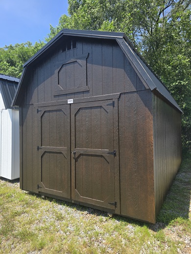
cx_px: 96
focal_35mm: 23
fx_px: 169
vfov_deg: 73.9
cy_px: 127
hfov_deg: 58.9
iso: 12
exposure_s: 1/357
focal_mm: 6.3
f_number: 1.7
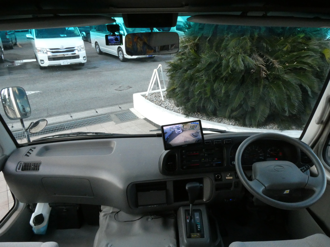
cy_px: 124
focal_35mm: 24
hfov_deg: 71.6
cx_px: 165
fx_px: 229
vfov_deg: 56.8
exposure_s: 1/60
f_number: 7.1
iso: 800
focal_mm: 4.3
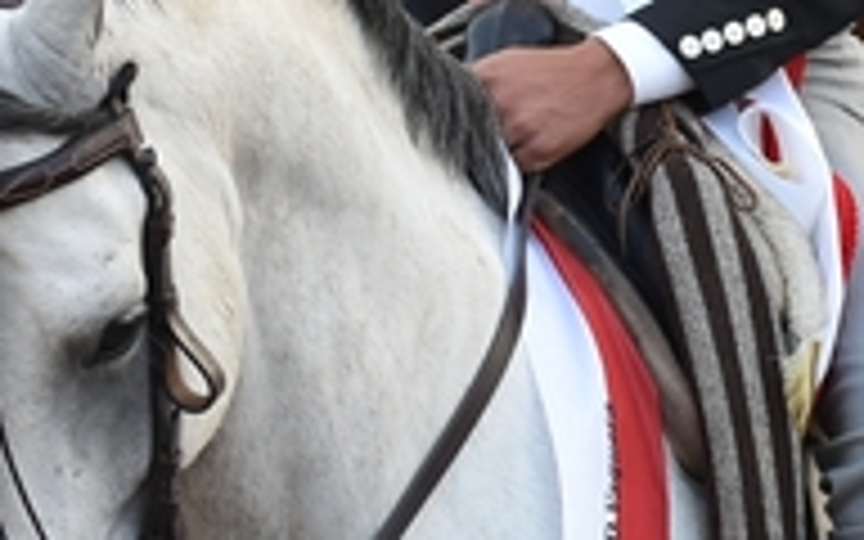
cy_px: 310
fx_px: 9466
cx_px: 500
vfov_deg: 3.3
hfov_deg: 5.2
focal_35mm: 402
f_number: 5
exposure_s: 1/100
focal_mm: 56
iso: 400
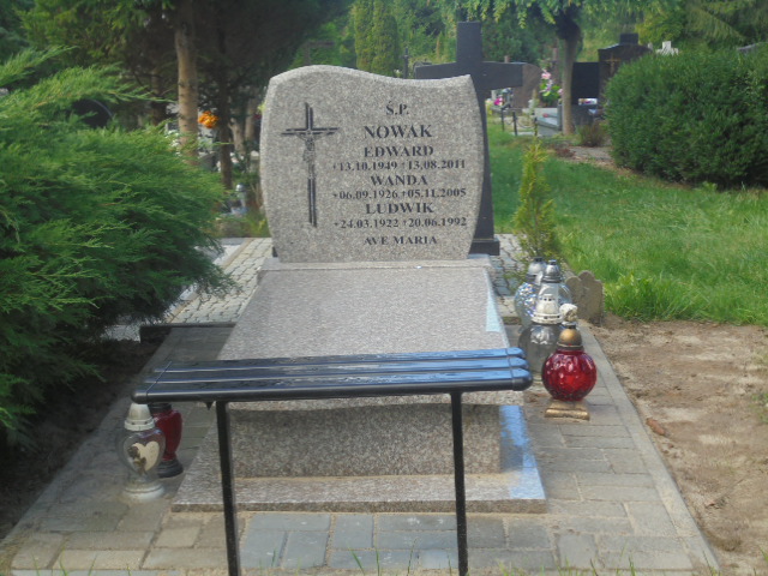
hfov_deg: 34.3
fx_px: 1242
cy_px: 288
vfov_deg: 26.1
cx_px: 384
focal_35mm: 56
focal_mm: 10.1
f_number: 5.2
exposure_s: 1/100
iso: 100
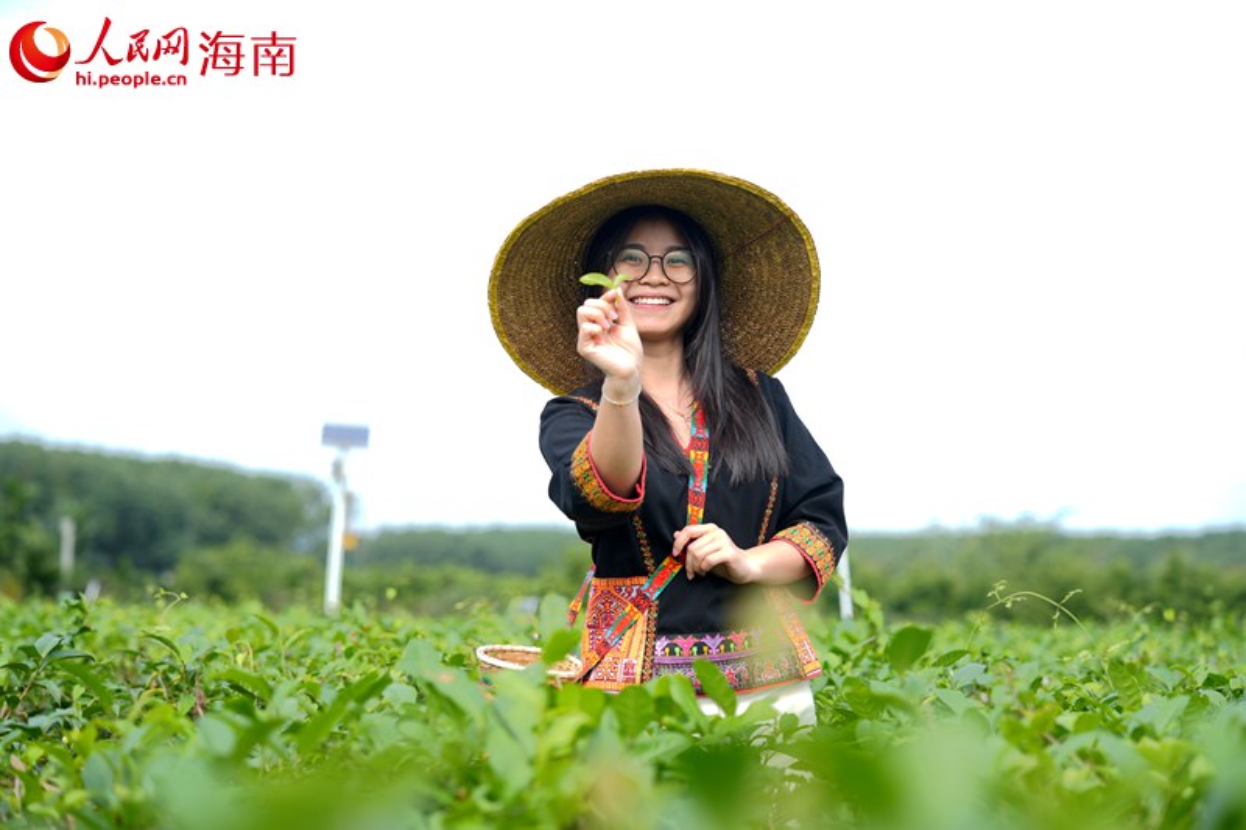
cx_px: 623
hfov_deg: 28.8
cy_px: 415
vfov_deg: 19.4
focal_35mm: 70
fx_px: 2422
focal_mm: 70
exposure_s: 1/400
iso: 64
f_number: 2.8
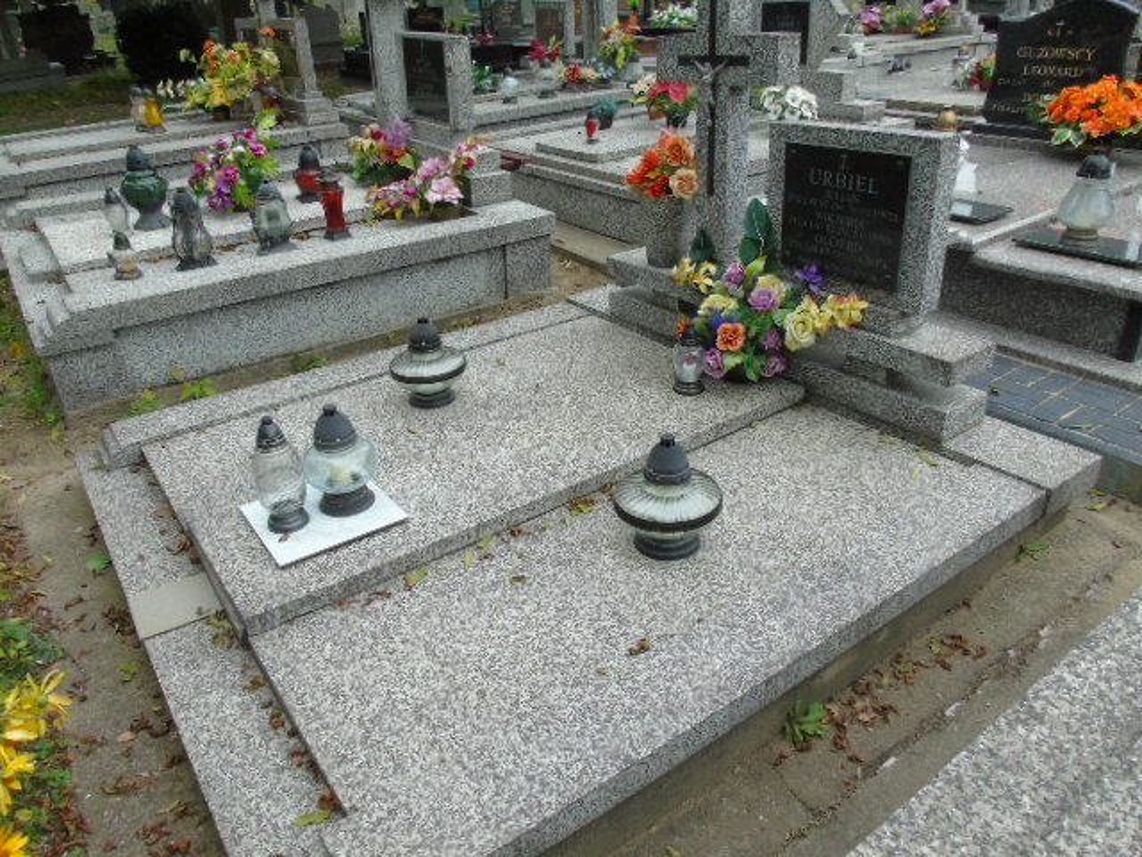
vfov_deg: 54.9
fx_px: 825
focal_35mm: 25
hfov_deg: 69.4
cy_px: 428
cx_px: 571
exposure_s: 1/160
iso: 80
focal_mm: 4.4
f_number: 3.4
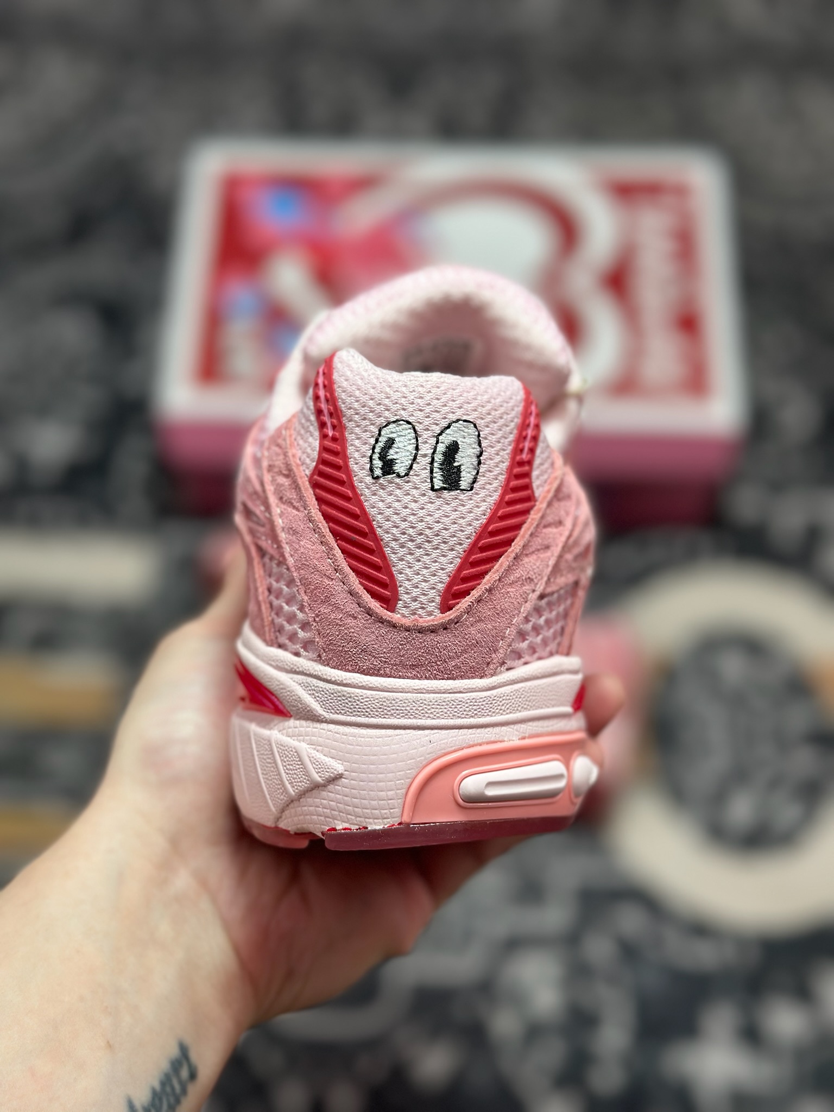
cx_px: 417
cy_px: 556
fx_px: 1542
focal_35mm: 48
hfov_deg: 30.3
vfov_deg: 39.7
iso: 80
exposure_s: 1/843
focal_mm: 6.86
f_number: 1.78
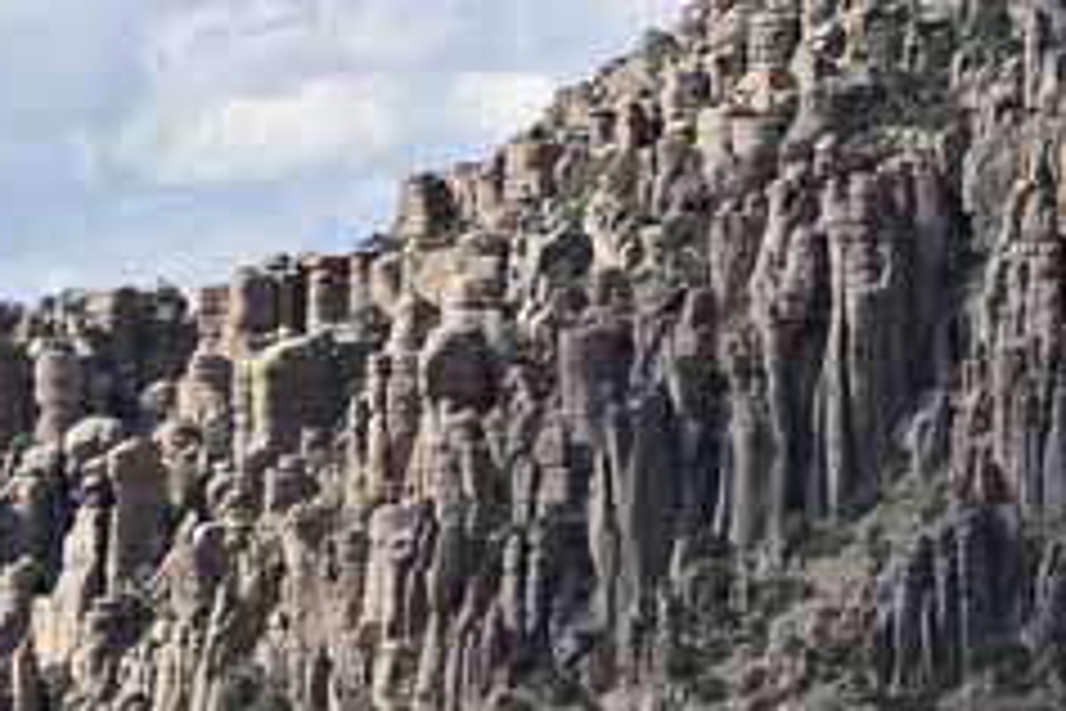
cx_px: 1093
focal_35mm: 277
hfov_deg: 7.4
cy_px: 338
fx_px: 8202
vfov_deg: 5.0
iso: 100
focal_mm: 82
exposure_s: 1/1000
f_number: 5
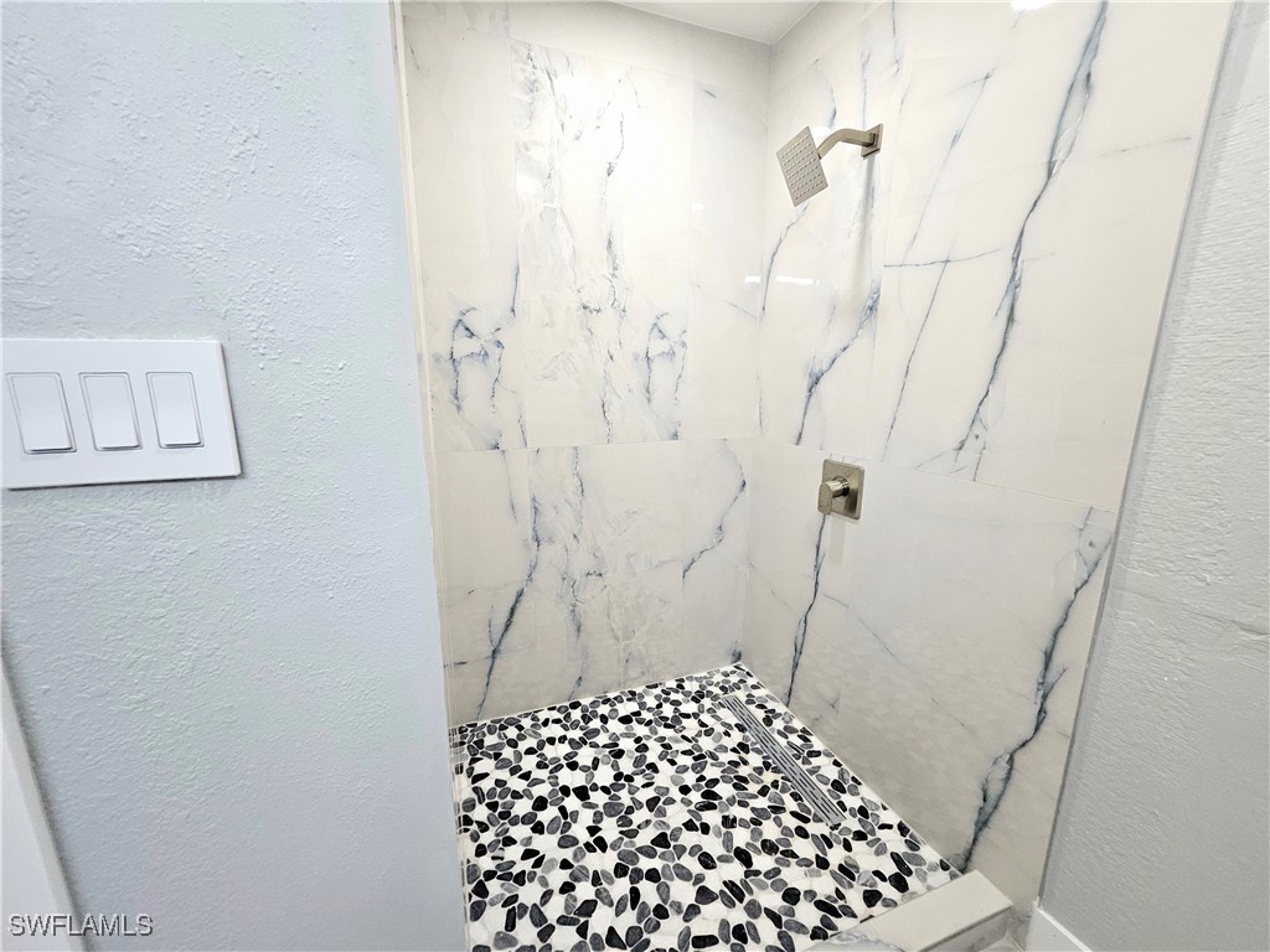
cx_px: 635
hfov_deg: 106.2
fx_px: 477
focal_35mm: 13
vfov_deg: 89.9
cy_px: 476
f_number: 2.2
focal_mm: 1.74
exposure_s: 1/60.2
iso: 100
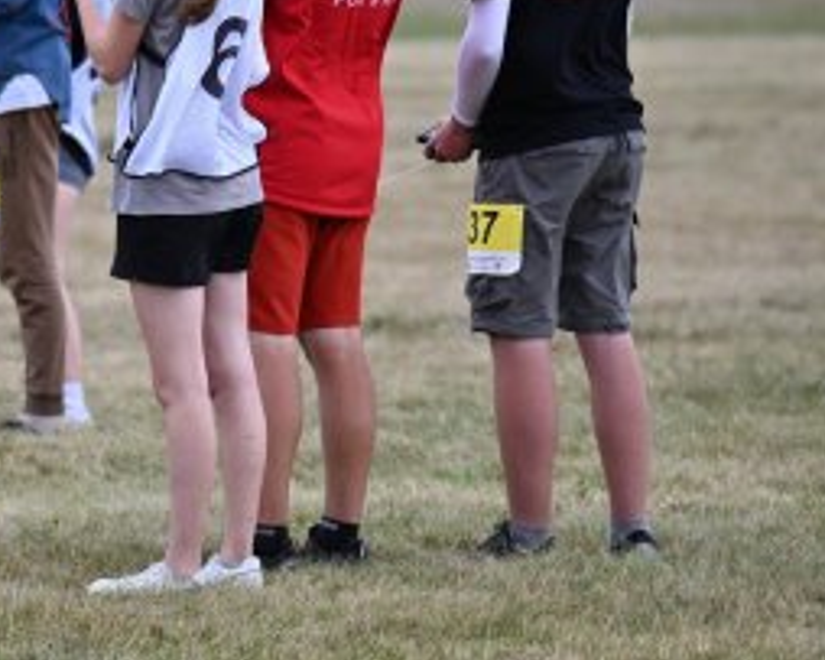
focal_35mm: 588
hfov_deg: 3.3
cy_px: 166
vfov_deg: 2.6
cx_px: 242
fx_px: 14352
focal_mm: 320
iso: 640
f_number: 6.3
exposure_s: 1/500
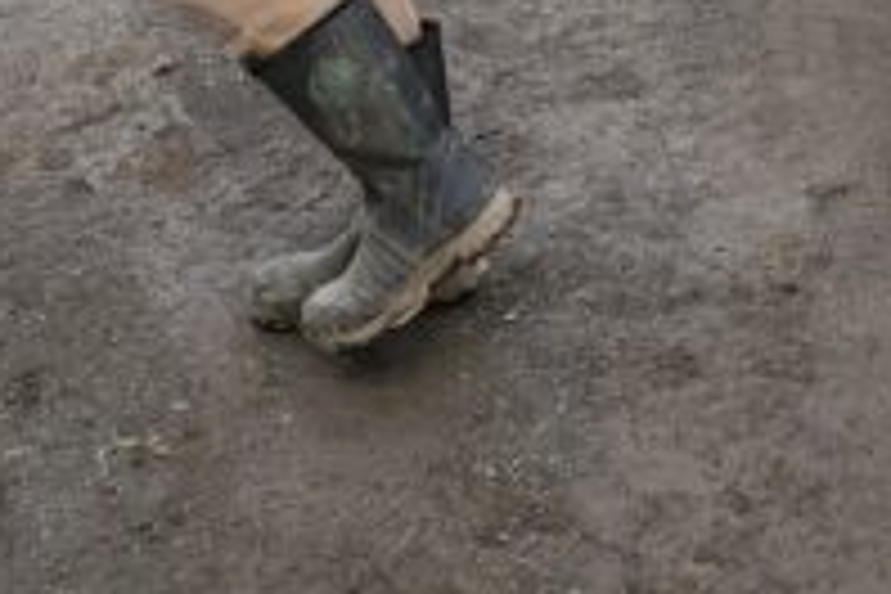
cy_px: -572
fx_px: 2351
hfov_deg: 20.0
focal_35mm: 95
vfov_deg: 12.7
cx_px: 1107
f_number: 1.8
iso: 40
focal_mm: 5.4
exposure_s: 1/1272
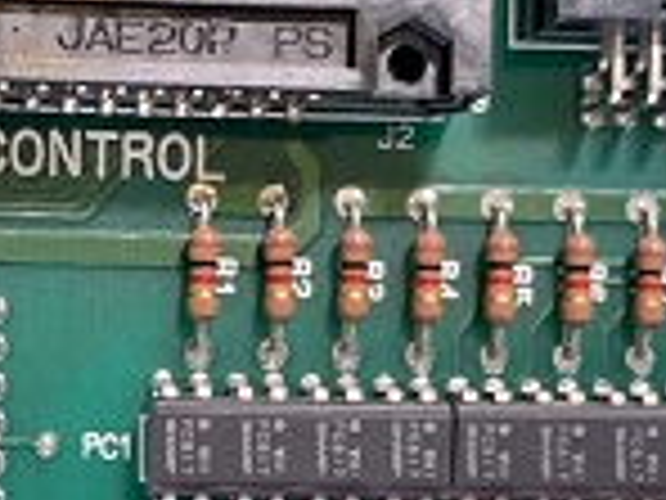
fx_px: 2732
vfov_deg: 10.3
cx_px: 29
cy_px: 615
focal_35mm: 142
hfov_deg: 13.7
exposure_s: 1/60
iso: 250
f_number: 1.8
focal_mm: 4.25
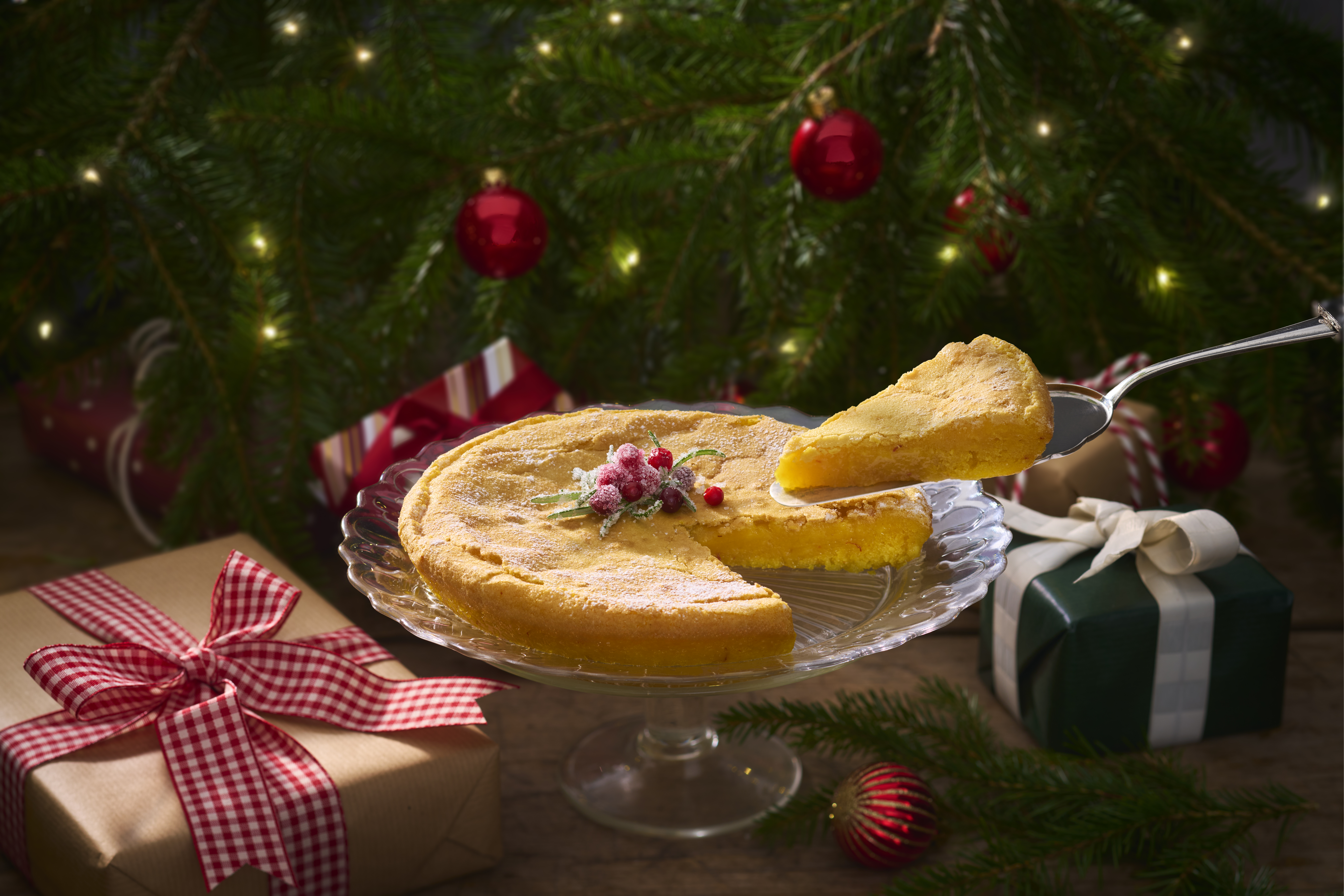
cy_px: 448
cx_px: 672
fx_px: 3360
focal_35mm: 90
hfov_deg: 22.6
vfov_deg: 15.2
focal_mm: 90
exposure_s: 1
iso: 100
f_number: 6.3
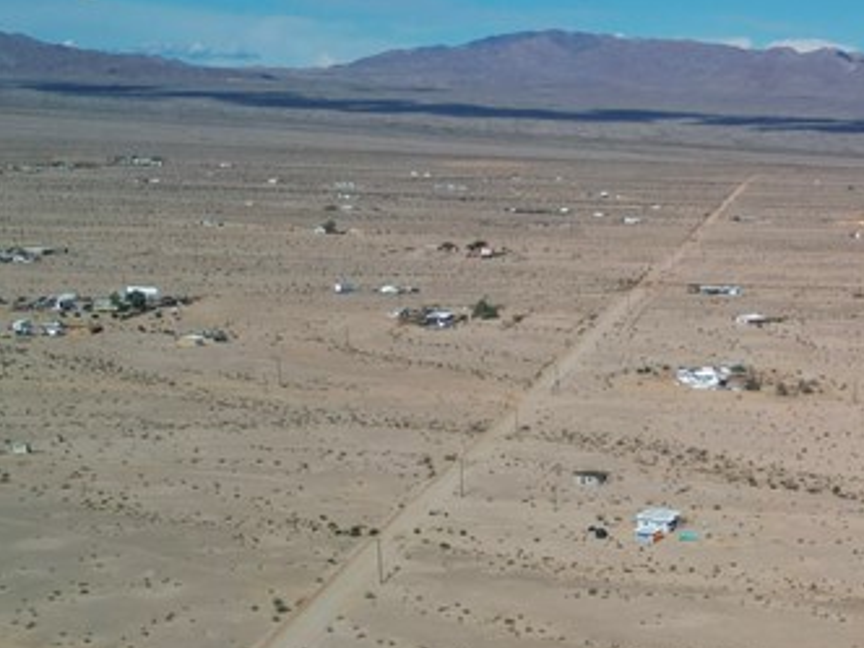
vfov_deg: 18.5
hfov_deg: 24.5
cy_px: 848
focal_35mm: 74
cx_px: 952
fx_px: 1847
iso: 100
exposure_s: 1/640
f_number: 1.7
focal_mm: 6.72
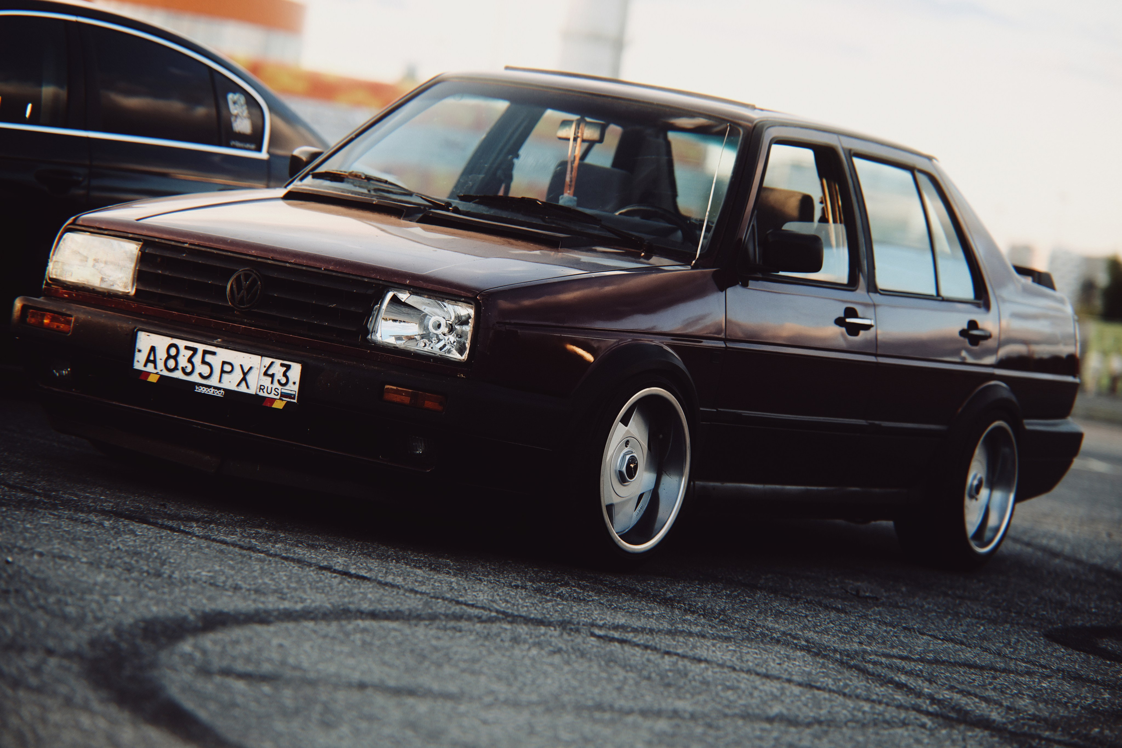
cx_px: 561
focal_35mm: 113
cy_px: 374
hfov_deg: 18.1
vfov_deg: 12.1
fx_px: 3522
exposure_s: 1/1000
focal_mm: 75
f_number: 1.8
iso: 320
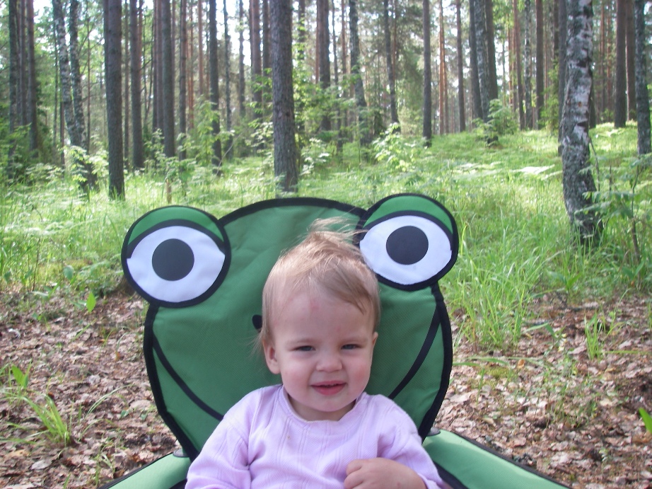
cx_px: 326
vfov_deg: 37.7
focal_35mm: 38
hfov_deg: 49.0
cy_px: 244
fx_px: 716
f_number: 3.3
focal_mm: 6.3
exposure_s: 1/50
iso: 64
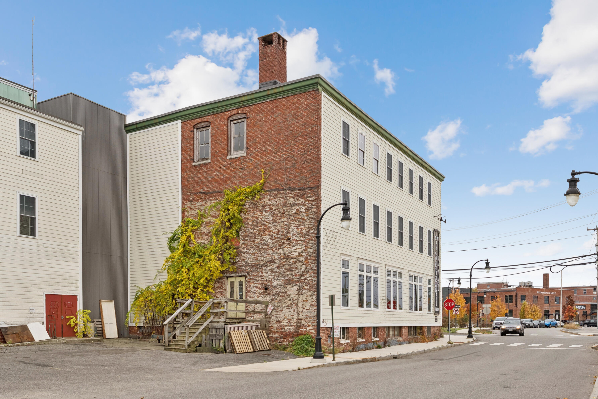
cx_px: 299
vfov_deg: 41.8
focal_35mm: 32
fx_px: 523
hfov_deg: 59.5
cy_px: 200
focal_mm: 31.5
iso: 250
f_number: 7.1
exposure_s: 1/320
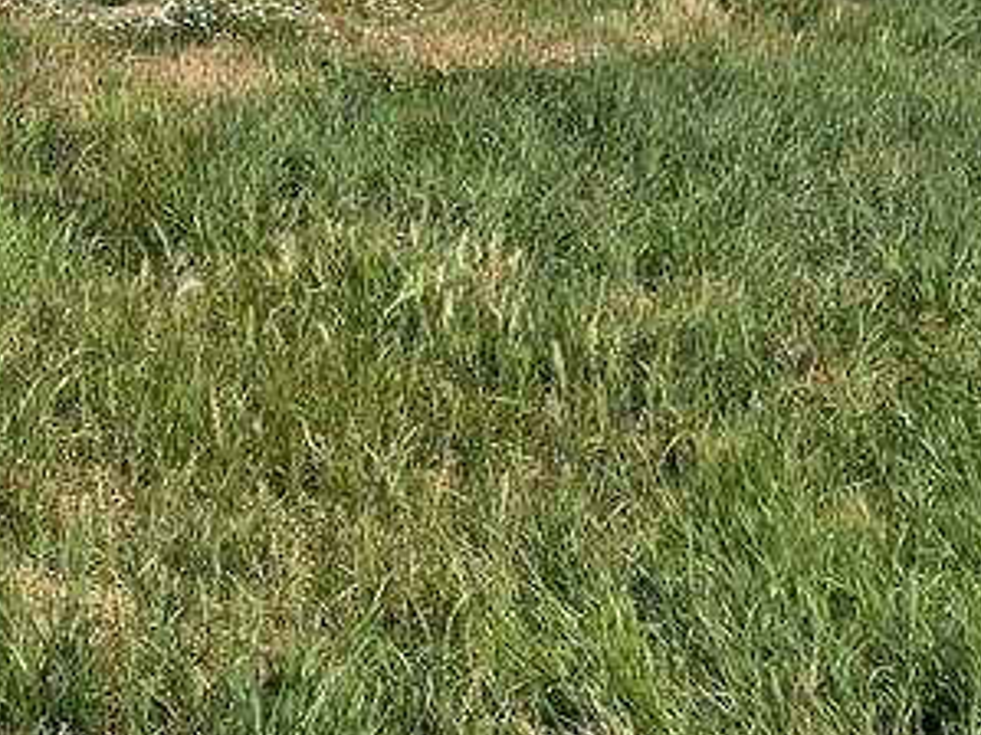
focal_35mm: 89
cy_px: -351
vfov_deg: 15.4
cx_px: -233
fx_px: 2521
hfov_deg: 20.4
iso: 32
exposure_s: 1/6494
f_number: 1.6
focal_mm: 4.2
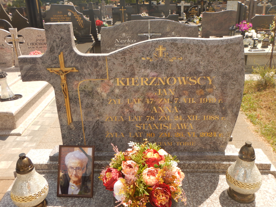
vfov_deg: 41.8
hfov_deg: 54.0
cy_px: 104
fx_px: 271
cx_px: 138
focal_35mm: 34
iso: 125
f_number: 4.2
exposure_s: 1/400
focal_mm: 6.1
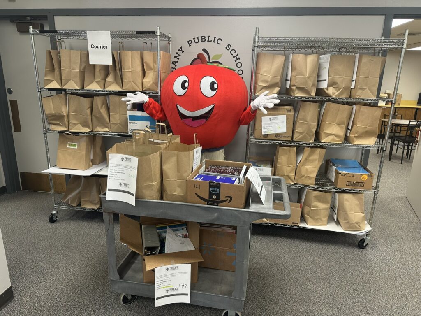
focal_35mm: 24
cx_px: 210
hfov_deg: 71.6
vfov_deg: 56.8
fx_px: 292
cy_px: 158
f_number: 1.78
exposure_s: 1/60
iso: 160
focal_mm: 6.86
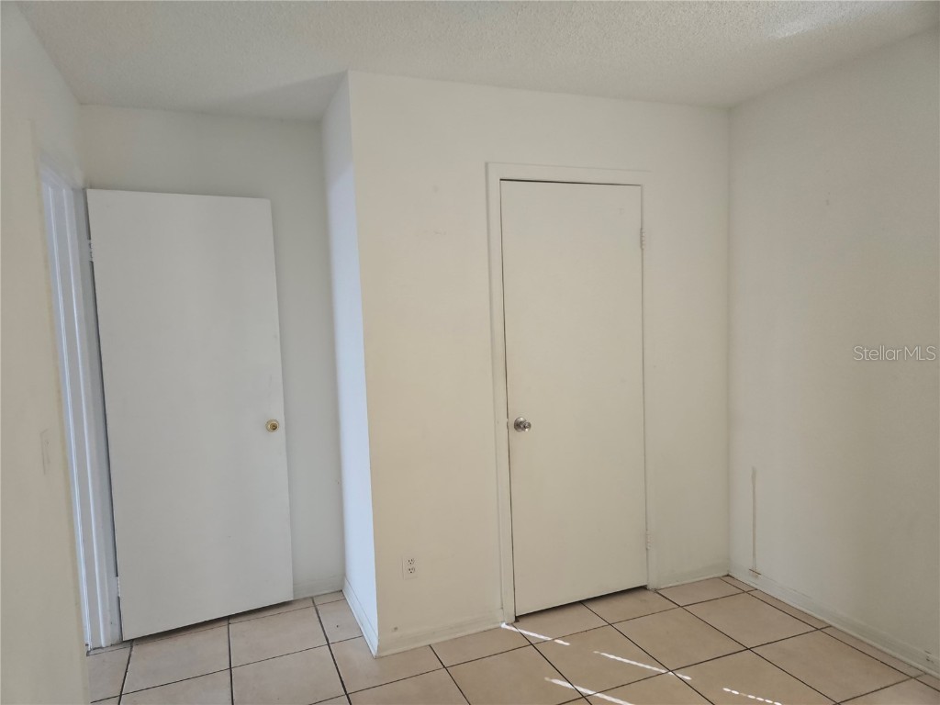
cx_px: 470
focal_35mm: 23
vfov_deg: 58.9
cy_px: 352
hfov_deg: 73.9
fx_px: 625
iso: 160
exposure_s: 1/180
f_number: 1.8
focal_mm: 5.4
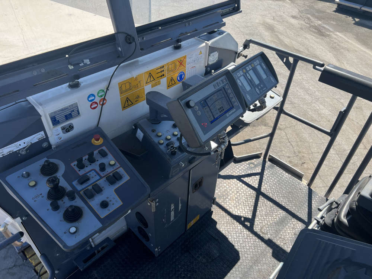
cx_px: 186
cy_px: 140
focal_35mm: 26
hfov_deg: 67.3
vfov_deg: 53.1
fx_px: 279
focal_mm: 5.7
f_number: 1.5
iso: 50
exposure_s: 1/2008
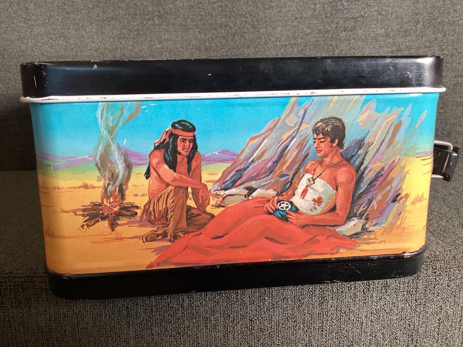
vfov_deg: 45.4
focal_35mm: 31
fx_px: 415
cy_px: 174
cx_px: 232
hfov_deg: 58.3
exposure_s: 1/60
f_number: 2.4
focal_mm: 3.3
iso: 125
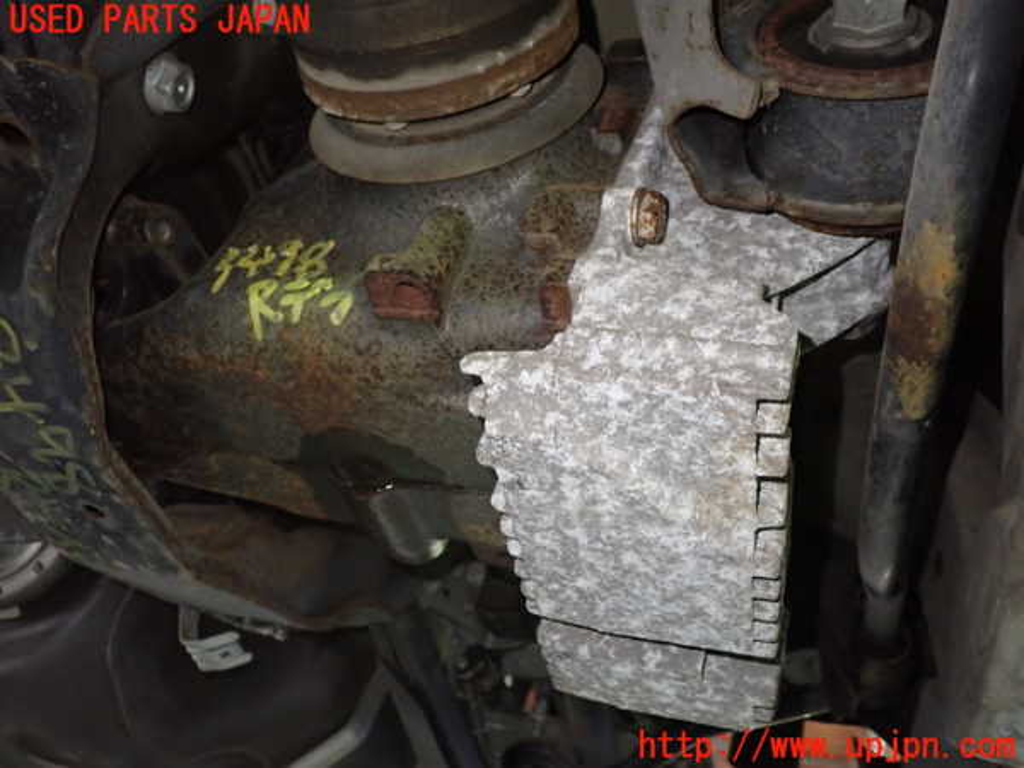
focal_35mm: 30
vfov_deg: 46.8
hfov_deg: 60.0
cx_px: 512
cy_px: 384
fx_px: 887
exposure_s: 1/30
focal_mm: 5.4
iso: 640
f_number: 2.3
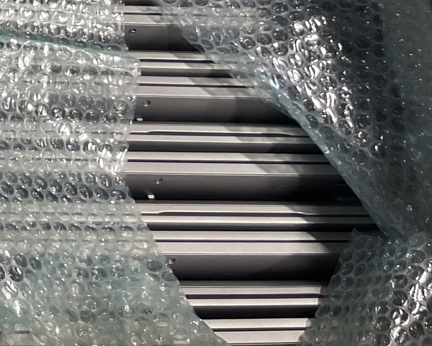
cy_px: -213
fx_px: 1342
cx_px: -404
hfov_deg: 15.2
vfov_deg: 13.6
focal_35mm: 105
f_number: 1.6
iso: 100
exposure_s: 1/100
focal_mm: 4.2
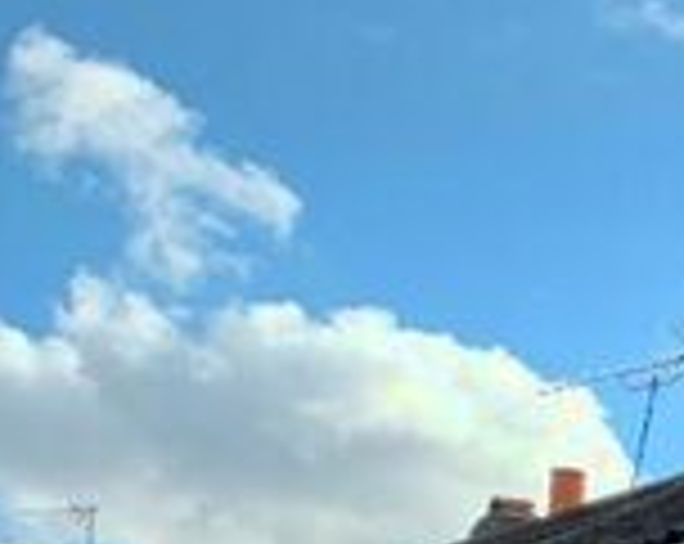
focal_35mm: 117
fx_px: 2364
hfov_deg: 13.8
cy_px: 1027
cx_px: 1386
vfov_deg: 11.9
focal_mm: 4.25
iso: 25
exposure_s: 1/465
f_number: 1.8
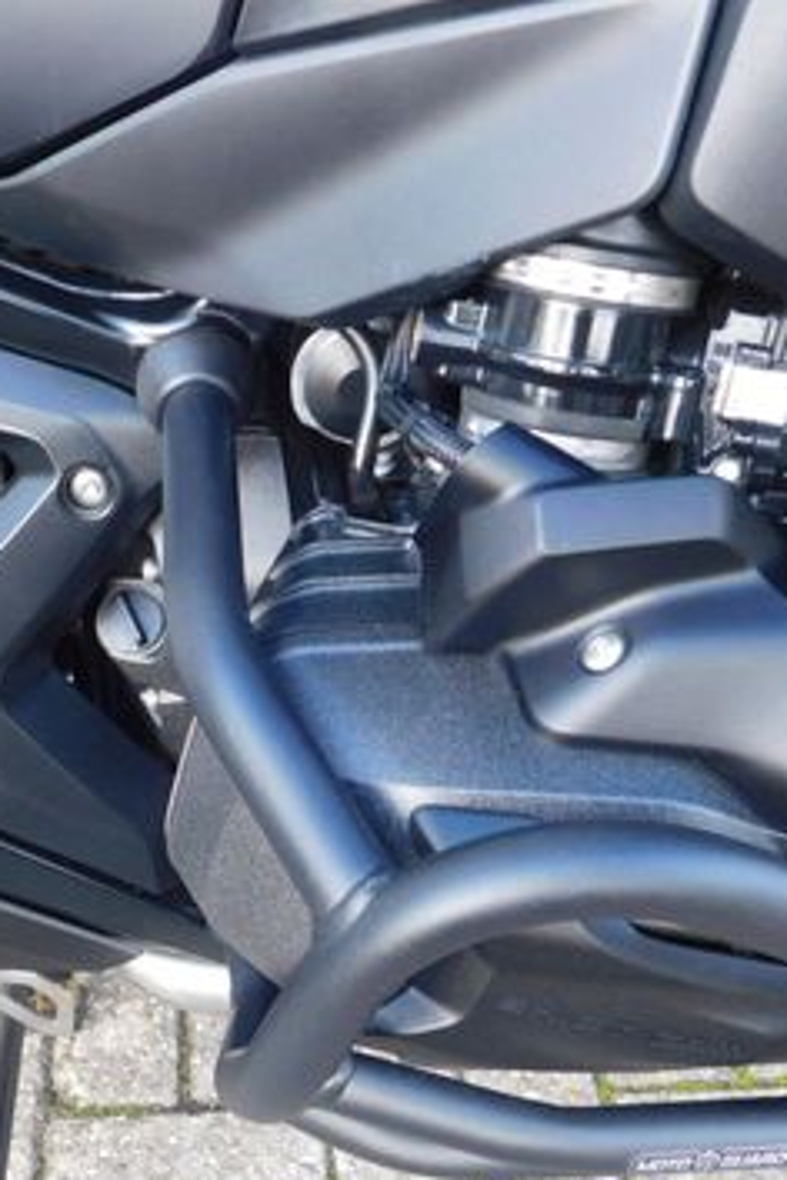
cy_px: 797
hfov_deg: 28.2
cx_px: 197
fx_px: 1541
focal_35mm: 47
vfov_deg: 41.3
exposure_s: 1/50
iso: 125
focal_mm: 4.5
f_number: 3.1
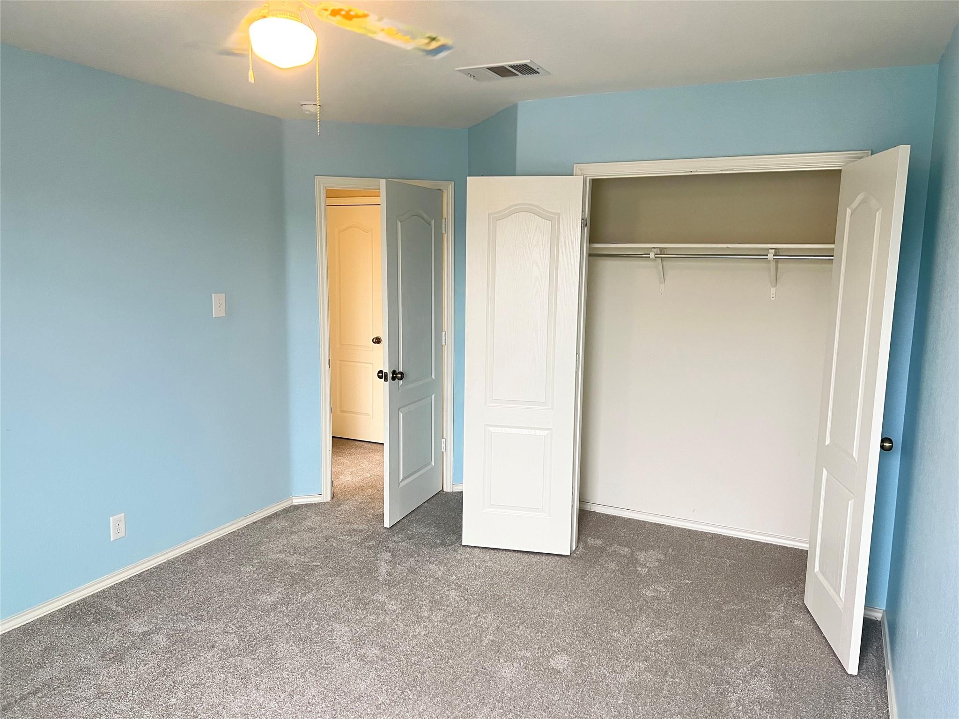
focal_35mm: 26
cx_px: 480
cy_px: 360
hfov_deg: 67.3
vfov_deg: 53.1
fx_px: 720
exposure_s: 1/60
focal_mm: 5.7
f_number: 1.5
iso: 160
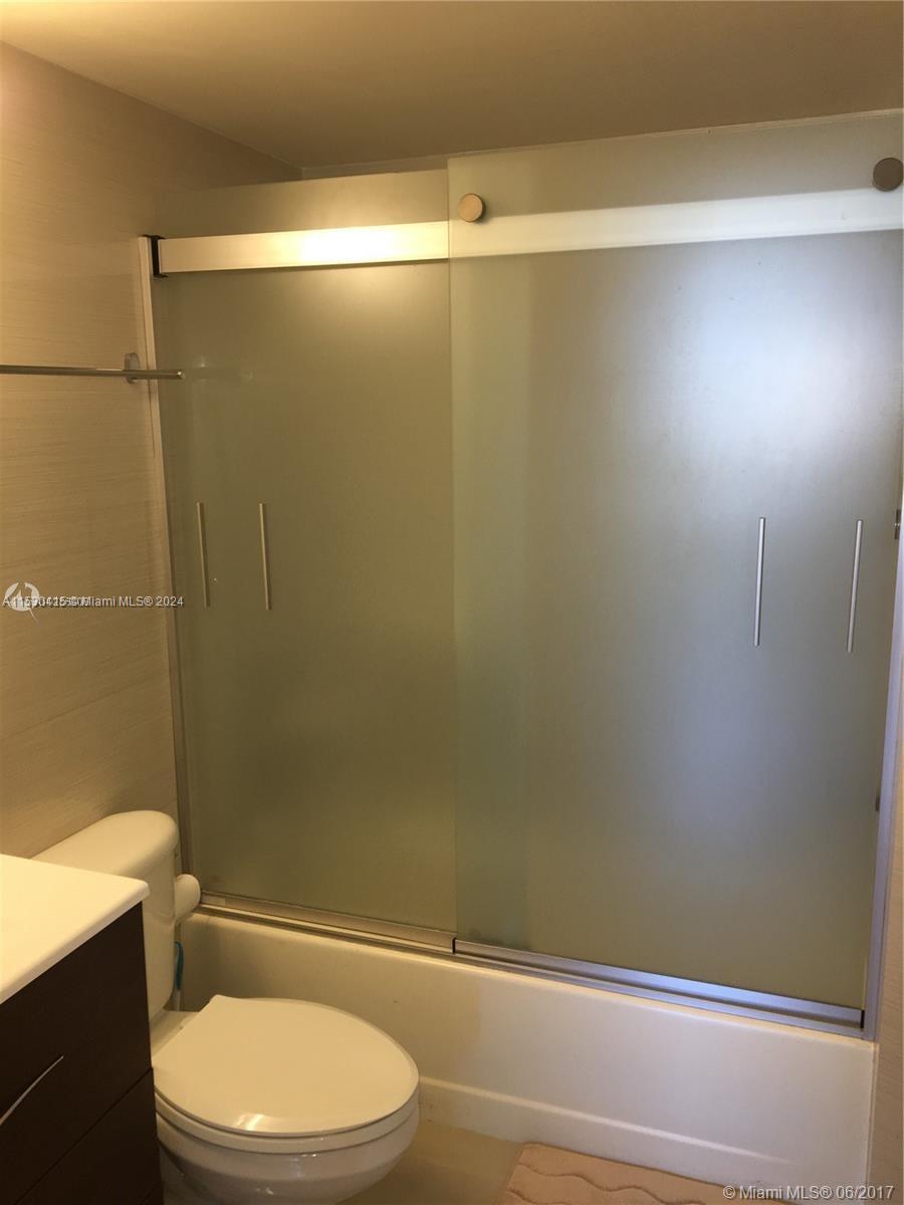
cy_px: 602
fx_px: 1010
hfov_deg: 48.2
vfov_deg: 61.7
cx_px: 452
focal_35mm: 29
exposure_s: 1/30
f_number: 2.2
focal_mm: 4.15
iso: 32
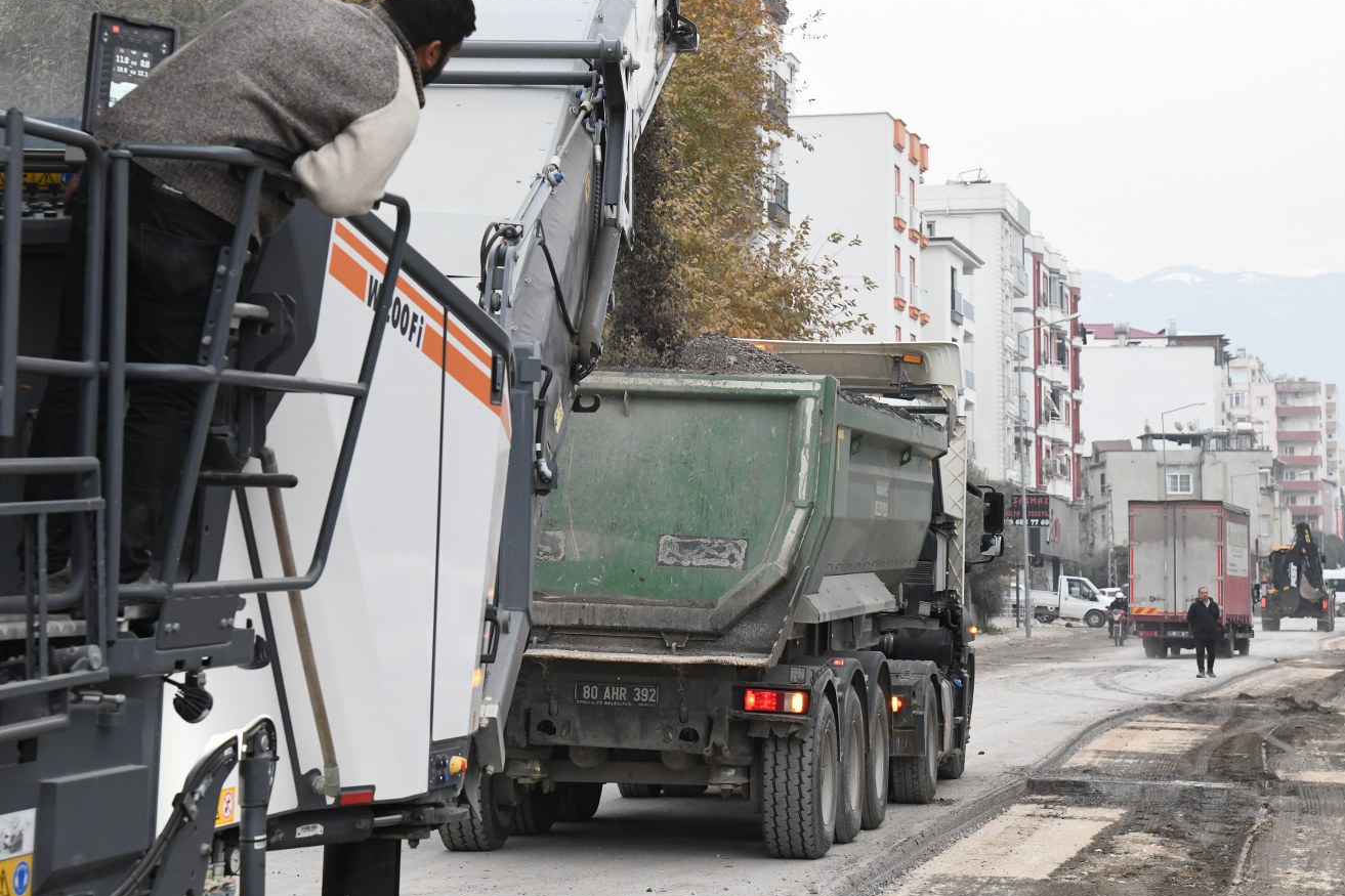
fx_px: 3362
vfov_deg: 15.2
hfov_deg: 22.6
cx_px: 725
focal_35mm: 90
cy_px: 367
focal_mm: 75
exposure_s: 1/500
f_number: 7.1
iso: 3200
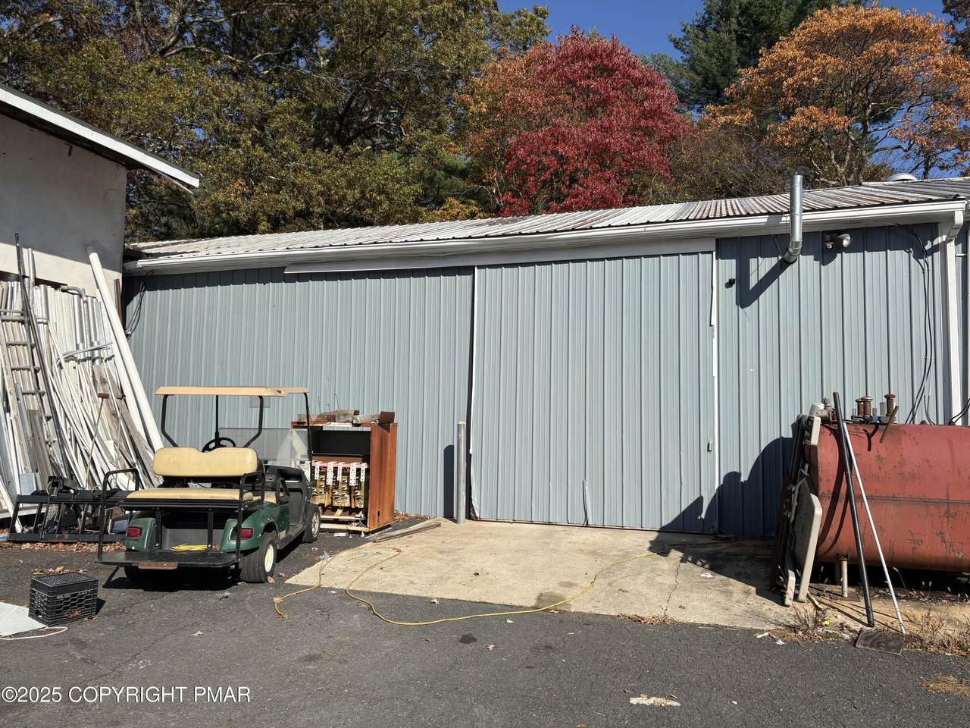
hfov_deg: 67.3
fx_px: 729
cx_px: 485
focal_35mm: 26
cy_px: 364
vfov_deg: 53.1
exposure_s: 1/4608
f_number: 1.6
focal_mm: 5.96
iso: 50
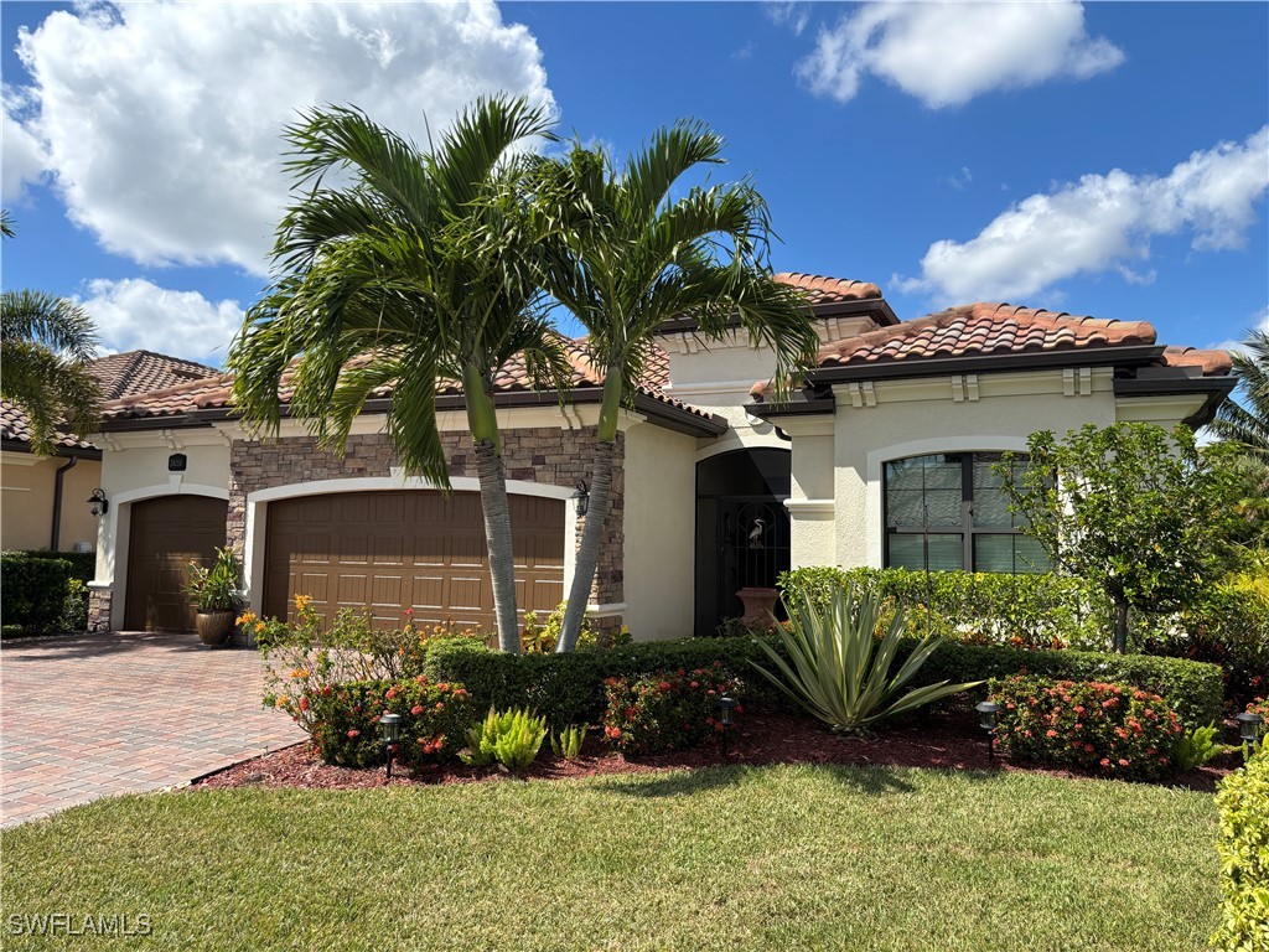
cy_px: 476
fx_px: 953
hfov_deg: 67.3
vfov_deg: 53.1
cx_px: 634
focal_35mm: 26
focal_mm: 5.96
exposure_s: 1/2513
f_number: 1.6
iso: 50
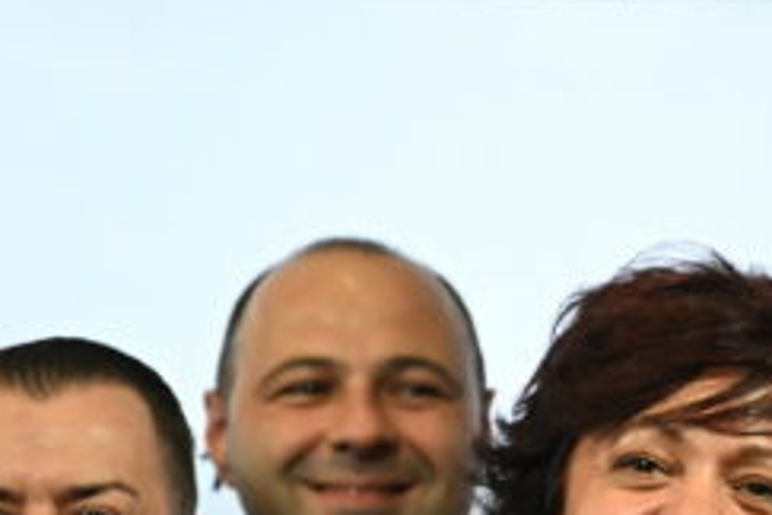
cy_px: 436
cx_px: 1471
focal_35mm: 527
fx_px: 11300
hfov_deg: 3.9
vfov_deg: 2.6
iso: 3200
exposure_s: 1/640
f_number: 4
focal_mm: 120
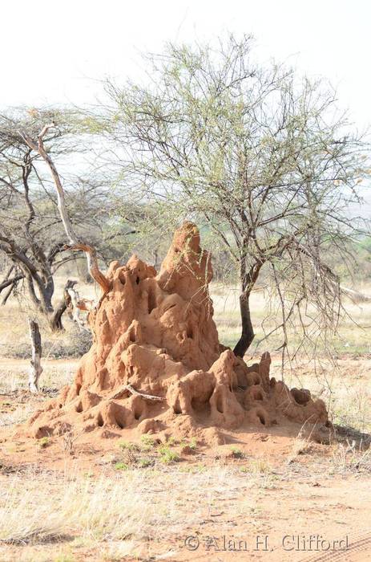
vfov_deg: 14.4
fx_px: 2215
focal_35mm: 142
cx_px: 186
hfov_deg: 9.6
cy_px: 281
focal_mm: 95
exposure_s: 1/320
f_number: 4.8
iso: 200
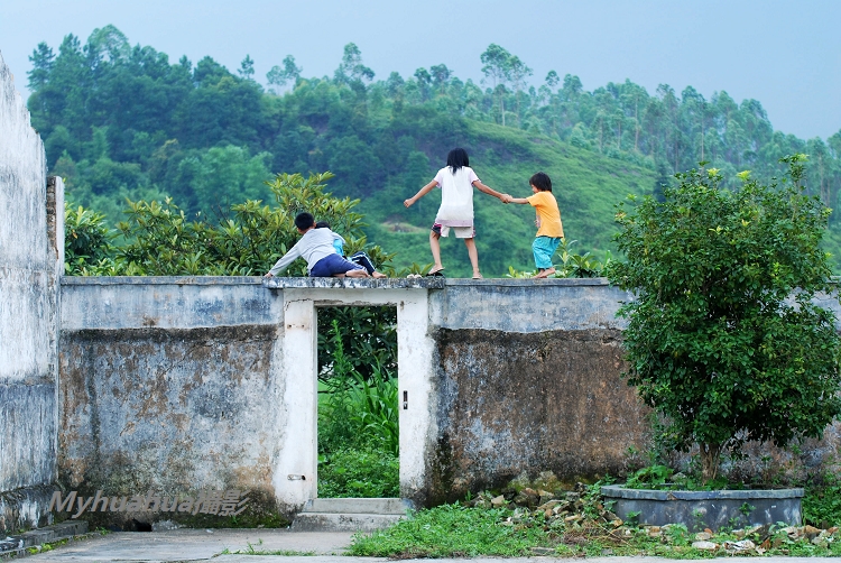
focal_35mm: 123
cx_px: 420
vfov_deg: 11.2
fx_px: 2877
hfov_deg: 16.6
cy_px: 282
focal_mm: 82
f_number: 3.5
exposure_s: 1/250
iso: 250
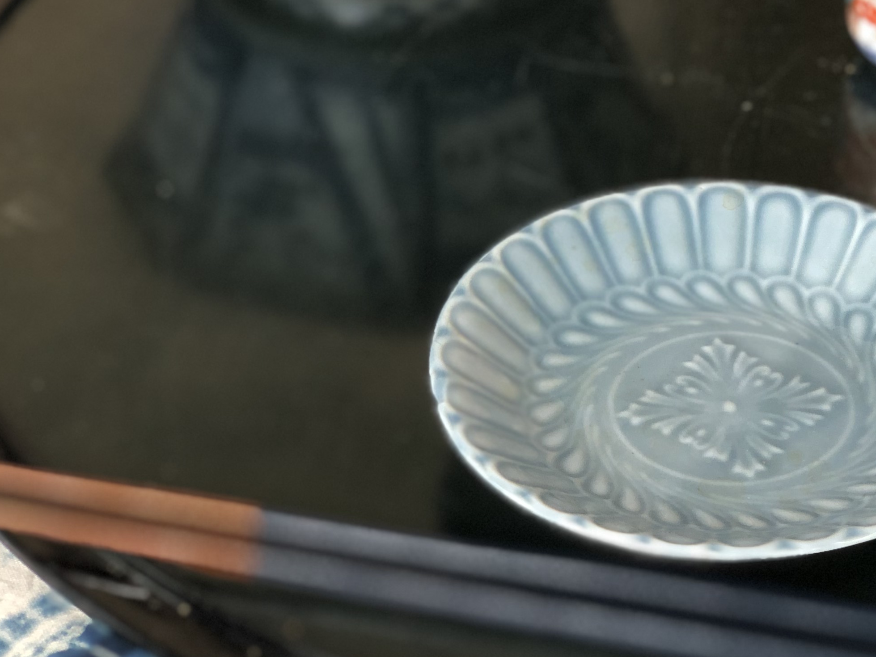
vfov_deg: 13.8
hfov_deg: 18.0
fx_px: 2708
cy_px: 185
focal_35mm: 107
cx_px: 834
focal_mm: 6
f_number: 2.4
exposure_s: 1/60
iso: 50
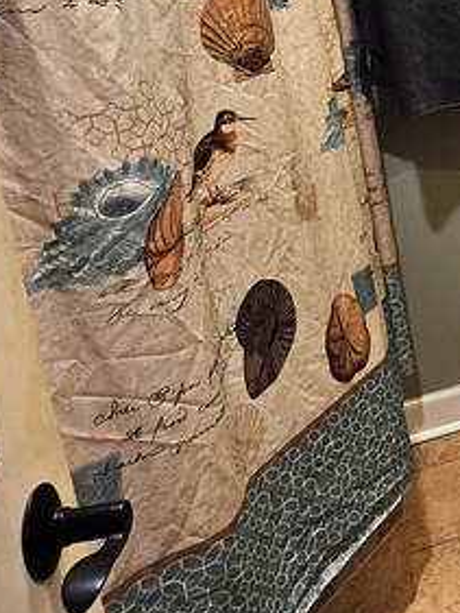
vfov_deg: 37.5
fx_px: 885
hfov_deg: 22.2
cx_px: 748
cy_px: 177
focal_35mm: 50
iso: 160
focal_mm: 2.2
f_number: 2.2
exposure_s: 1/60
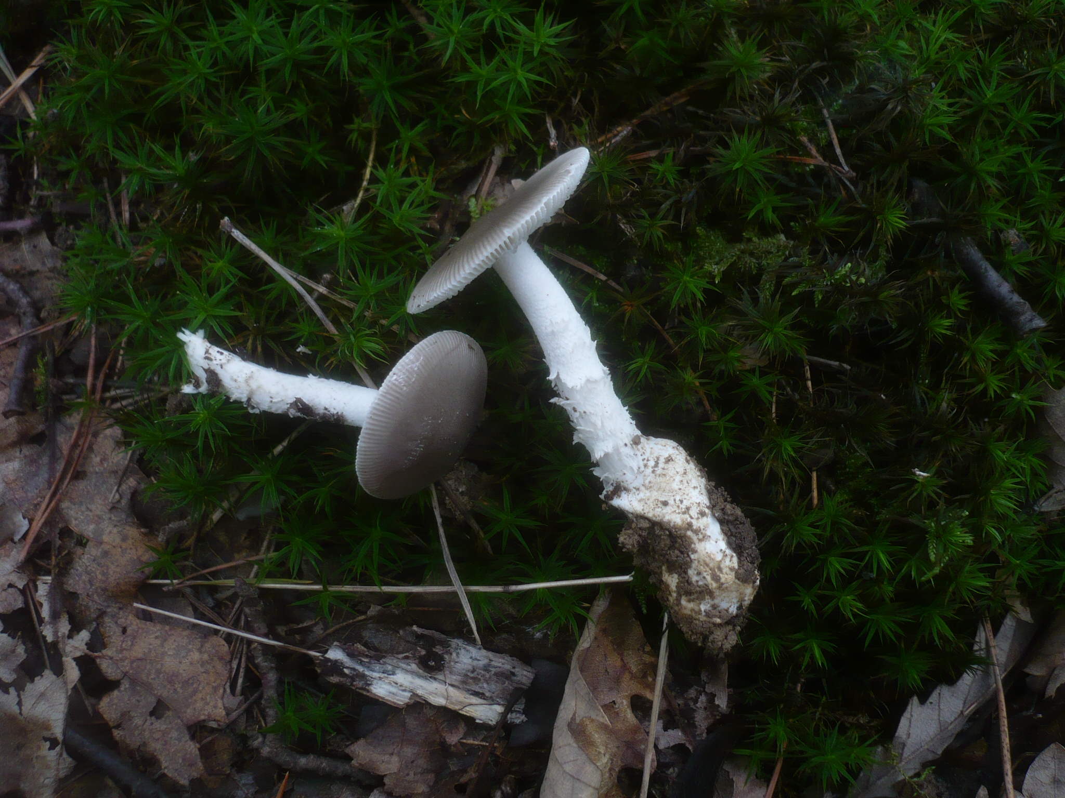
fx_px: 1077
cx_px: 532
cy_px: 399
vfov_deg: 40.7
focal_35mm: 35
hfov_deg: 52.6
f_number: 2.8
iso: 100
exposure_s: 1/80
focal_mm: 5.8
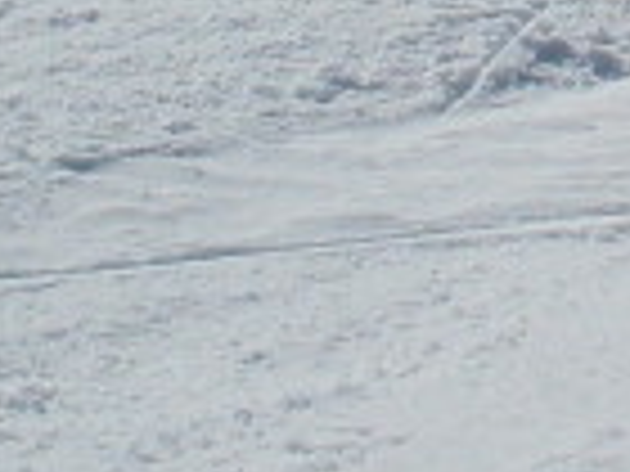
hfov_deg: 6.9
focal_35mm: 277
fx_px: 5041
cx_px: 1251
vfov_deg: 5.1
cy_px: -1025
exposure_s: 1/750
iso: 80
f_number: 8.4
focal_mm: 6.3
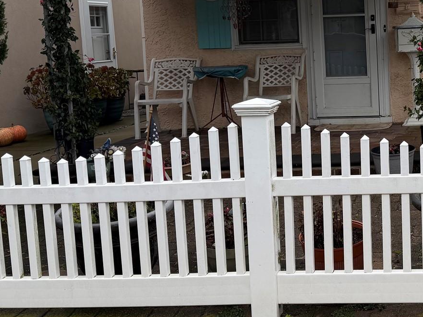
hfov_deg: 32.1
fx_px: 684
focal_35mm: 56
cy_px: 87
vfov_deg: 25.8
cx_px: 408
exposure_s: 1/1855
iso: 80
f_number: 1.78
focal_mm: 6.76
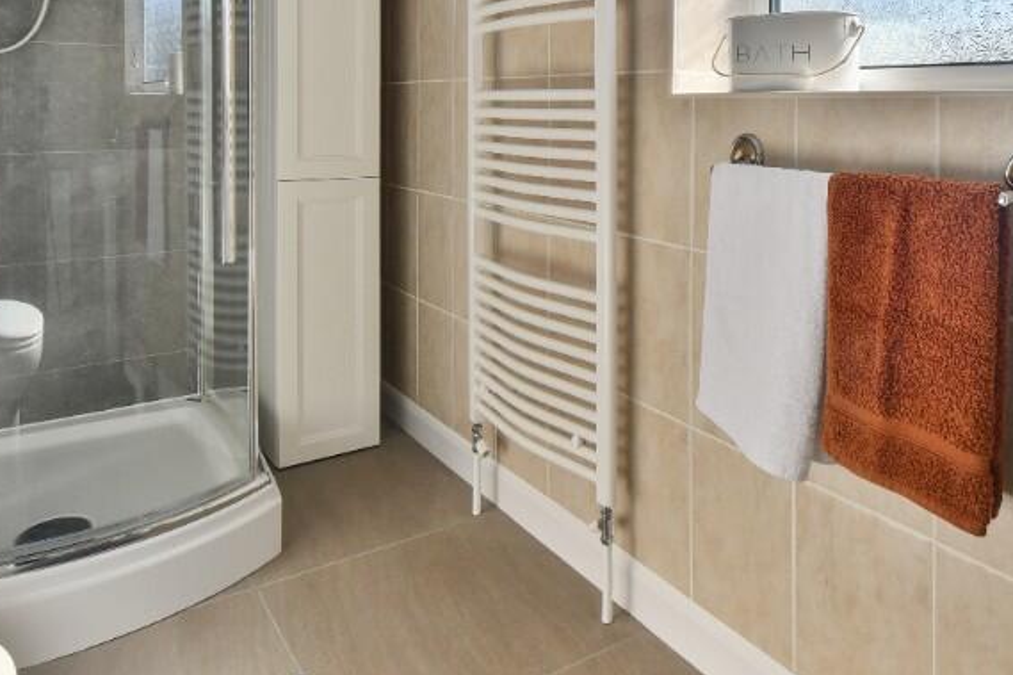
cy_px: 234
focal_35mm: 27
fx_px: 759
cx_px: 600
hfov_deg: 66.8
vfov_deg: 47.3
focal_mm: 10
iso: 400
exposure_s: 1/30
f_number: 9
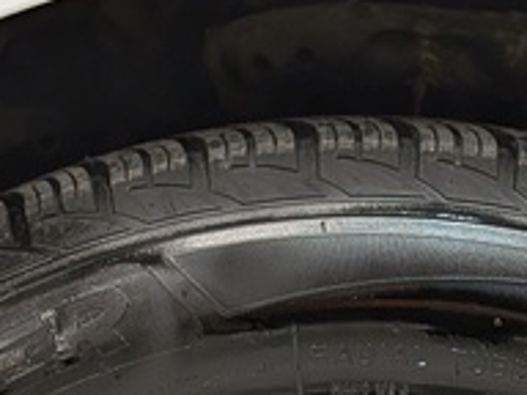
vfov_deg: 10.3
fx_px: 1949
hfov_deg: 15.3
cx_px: 382
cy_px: 881
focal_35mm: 128
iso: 48
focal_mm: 4.53
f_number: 1.7
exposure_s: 1/40
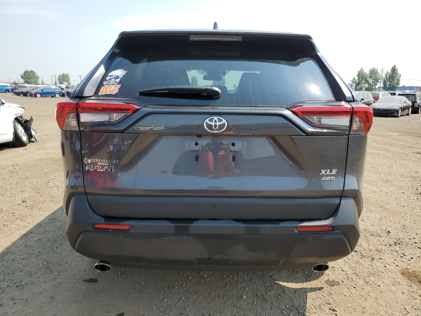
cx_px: 210
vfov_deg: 53.1
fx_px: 316
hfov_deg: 67.3
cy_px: 158
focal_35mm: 26
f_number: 1.5
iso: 50
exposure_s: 1/2000
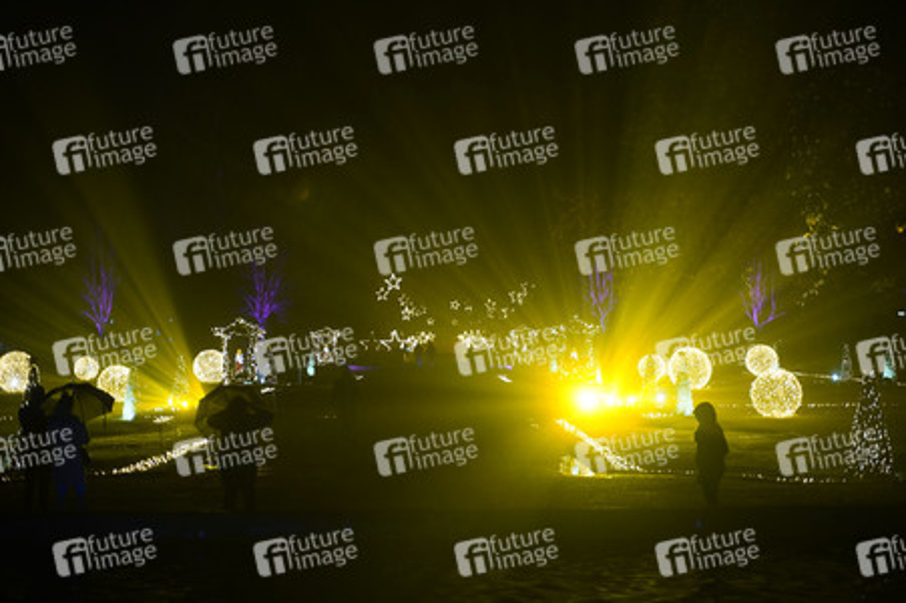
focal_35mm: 64
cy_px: 302
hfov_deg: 31.4
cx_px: 453
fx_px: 1609
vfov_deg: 21.2
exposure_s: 1/60
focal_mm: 64
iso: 1600
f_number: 2.8
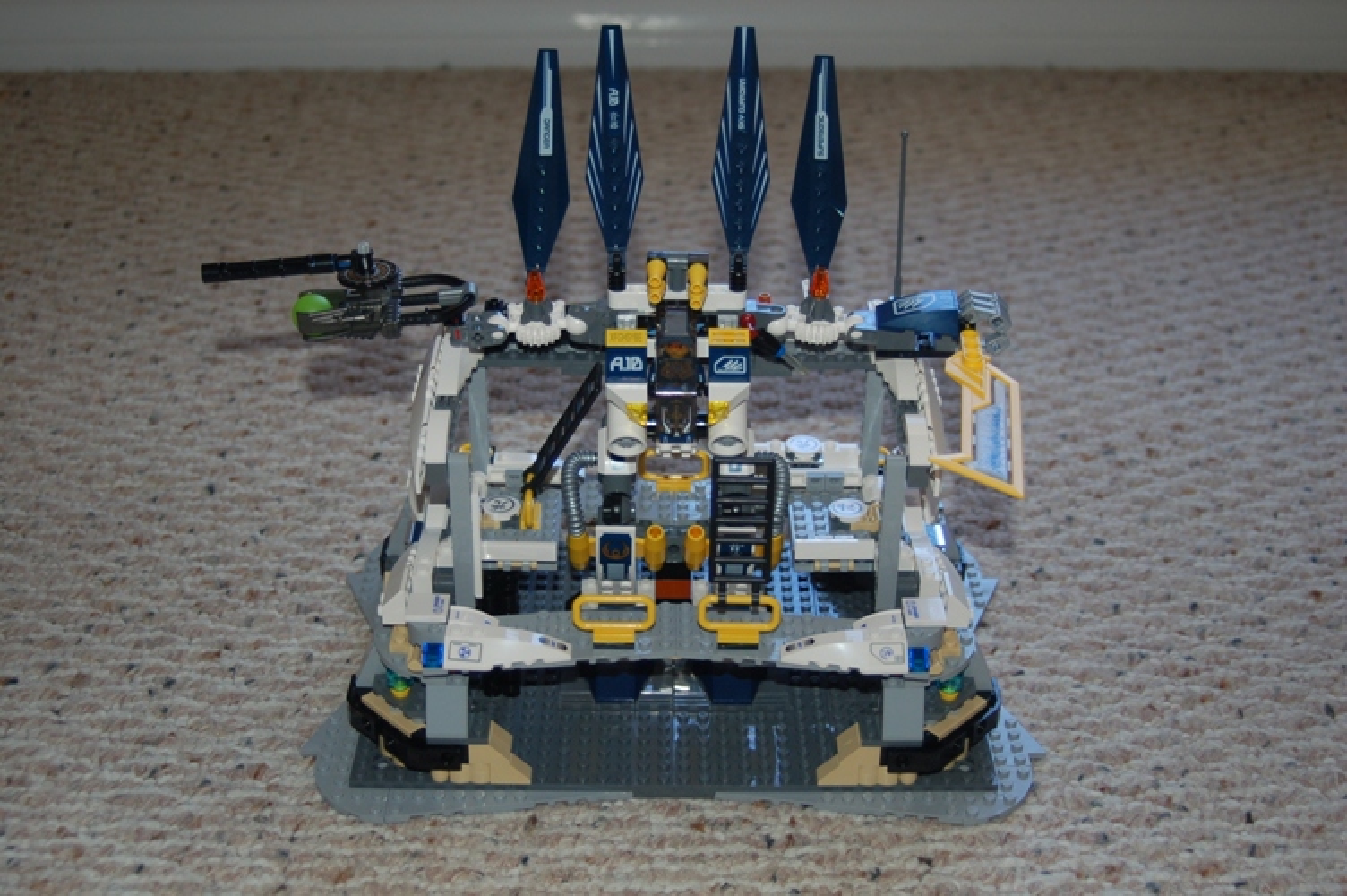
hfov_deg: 41.1
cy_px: 448
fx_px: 1794
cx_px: 674
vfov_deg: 28.0
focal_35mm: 48
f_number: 3.8
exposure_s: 1/60
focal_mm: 32
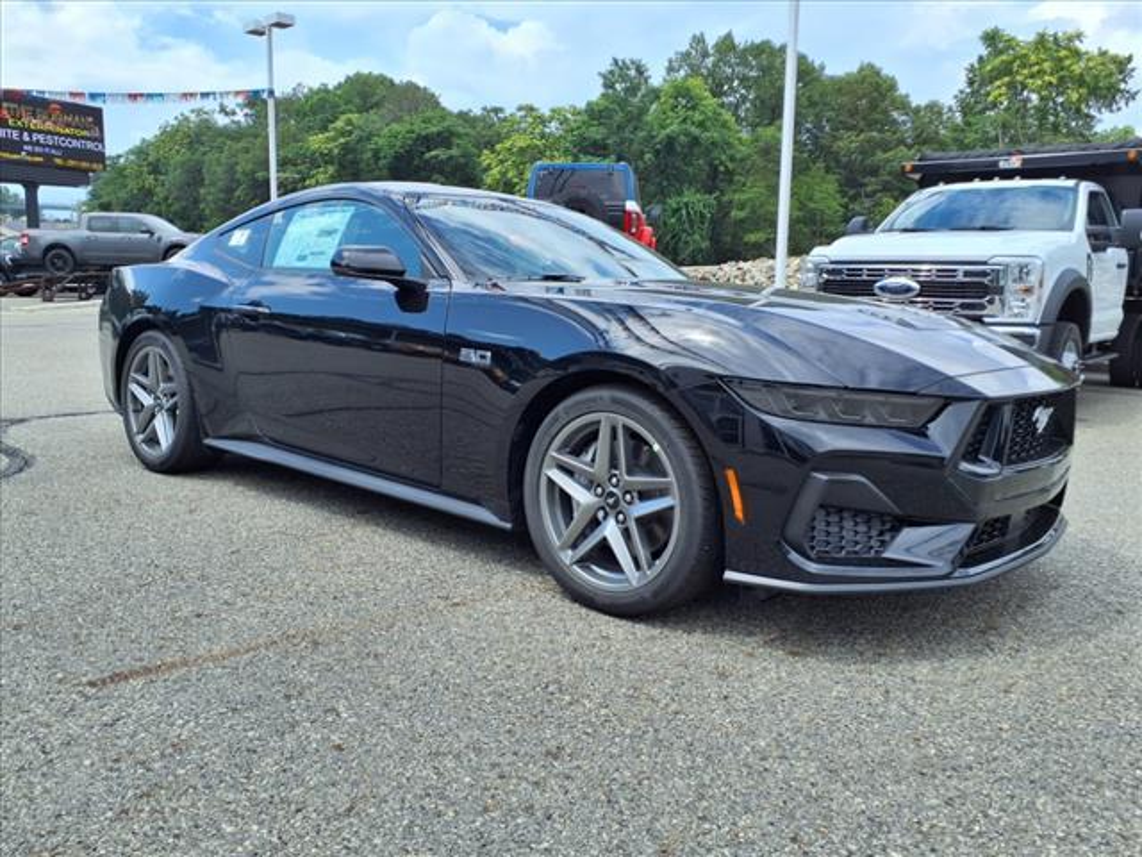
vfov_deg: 51.4
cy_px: 428
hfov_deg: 65.3
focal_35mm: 27
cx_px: 571
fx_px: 891
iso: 40
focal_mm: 3.58
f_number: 1.9
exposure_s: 1/1429
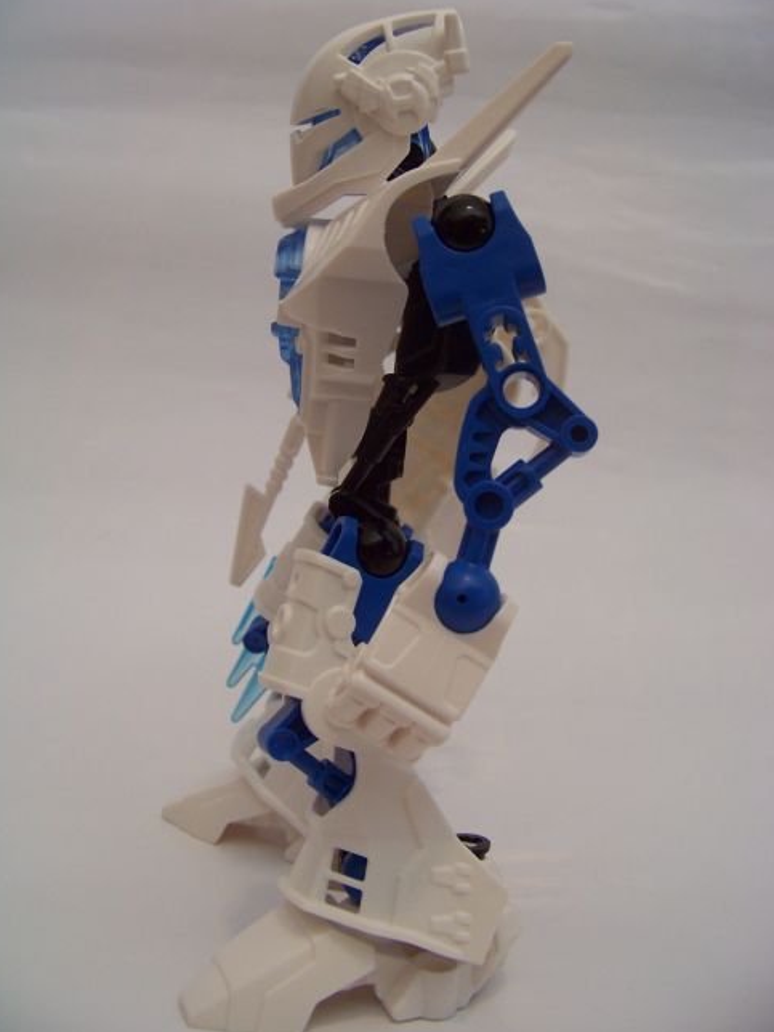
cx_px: 391
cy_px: 510
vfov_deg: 49.0
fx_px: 1133
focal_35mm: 38
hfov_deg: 37.7
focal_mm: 5.85
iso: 148
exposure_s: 1/30
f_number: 2.8
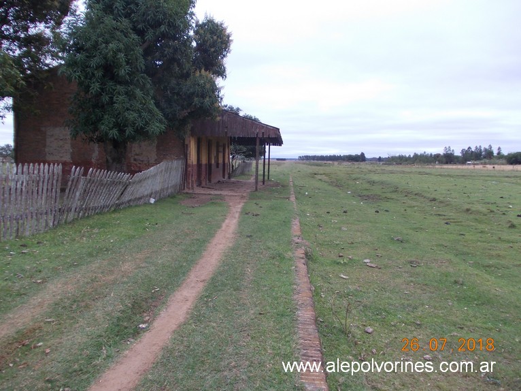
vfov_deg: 49.7
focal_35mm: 28
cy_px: 196
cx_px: 260
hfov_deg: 63.5
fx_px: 421
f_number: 5.4
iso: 80
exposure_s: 1/125
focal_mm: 4
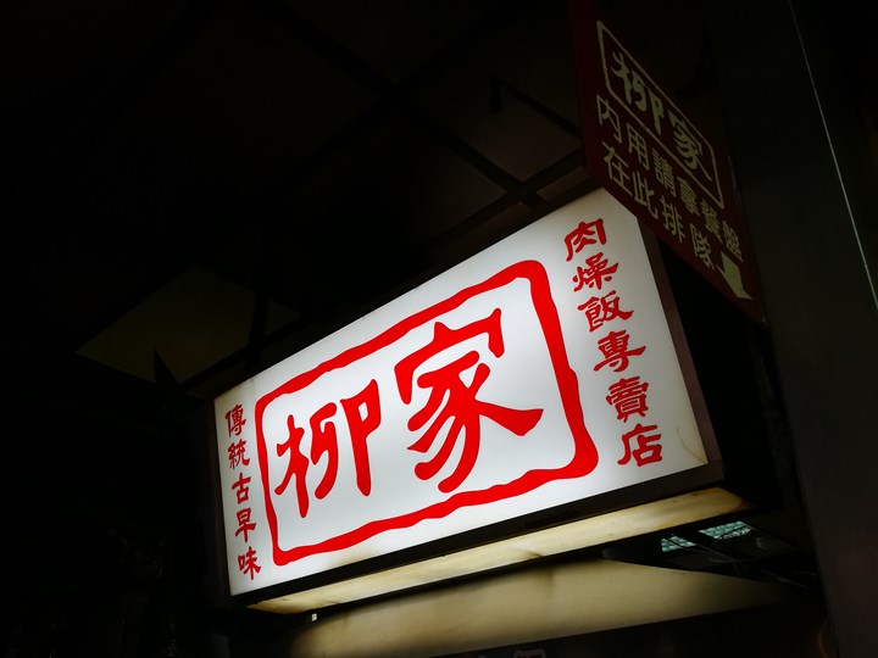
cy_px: 329
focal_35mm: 31
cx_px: 439
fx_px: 786
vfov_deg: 45.4
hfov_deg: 58.4
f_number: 2.2
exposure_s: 1/60
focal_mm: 4.5
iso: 160
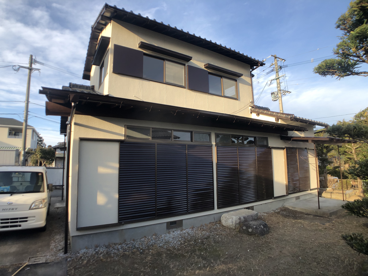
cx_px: 184
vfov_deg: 49.7
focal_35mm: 28
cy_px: 138
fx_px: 298
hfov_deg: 63.4
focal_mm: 4
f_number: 1.8
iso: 20
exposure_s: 1/481
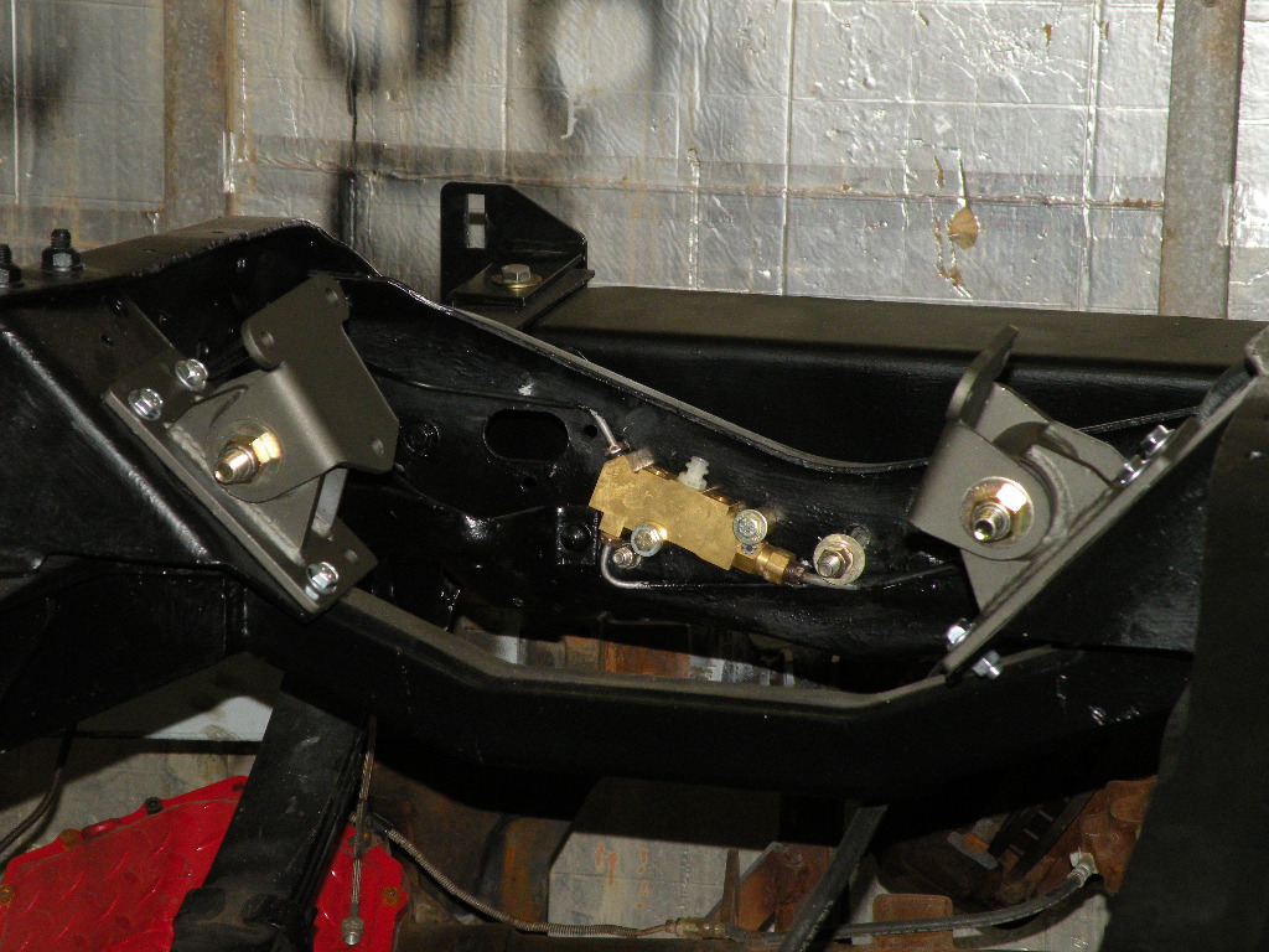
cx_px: 634
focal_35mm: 129
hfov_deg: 15.3
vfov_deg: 11.5
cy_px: 476
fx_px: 4729
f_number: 4.5
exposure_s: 1/60
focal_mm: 22.9
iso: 240
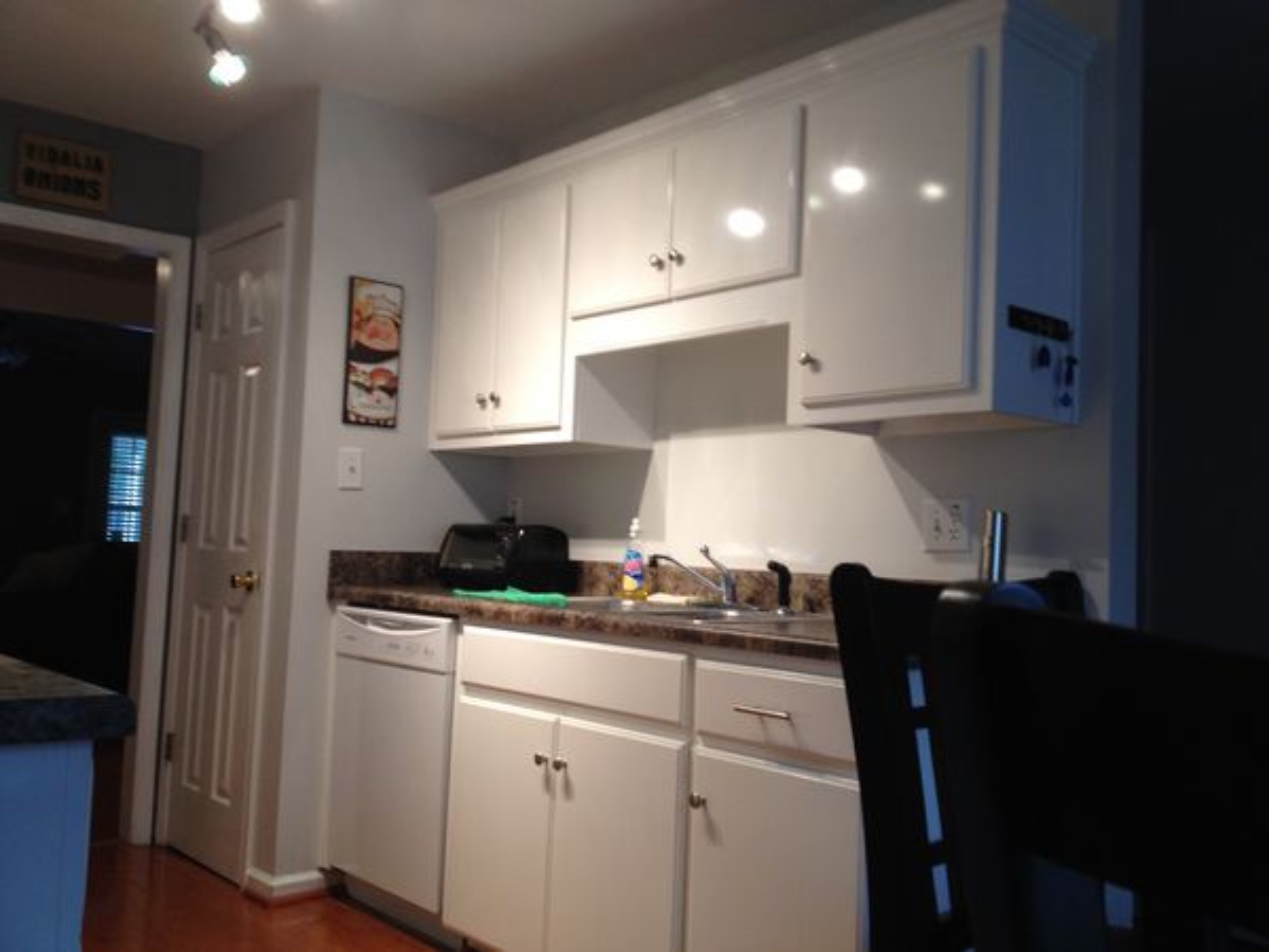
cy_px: 476
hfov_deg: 52.6
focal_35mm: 35
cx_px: 634
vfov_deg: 40.7
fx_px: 1283
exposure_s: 1/20
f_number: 2.4
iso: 64
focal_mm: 4.28
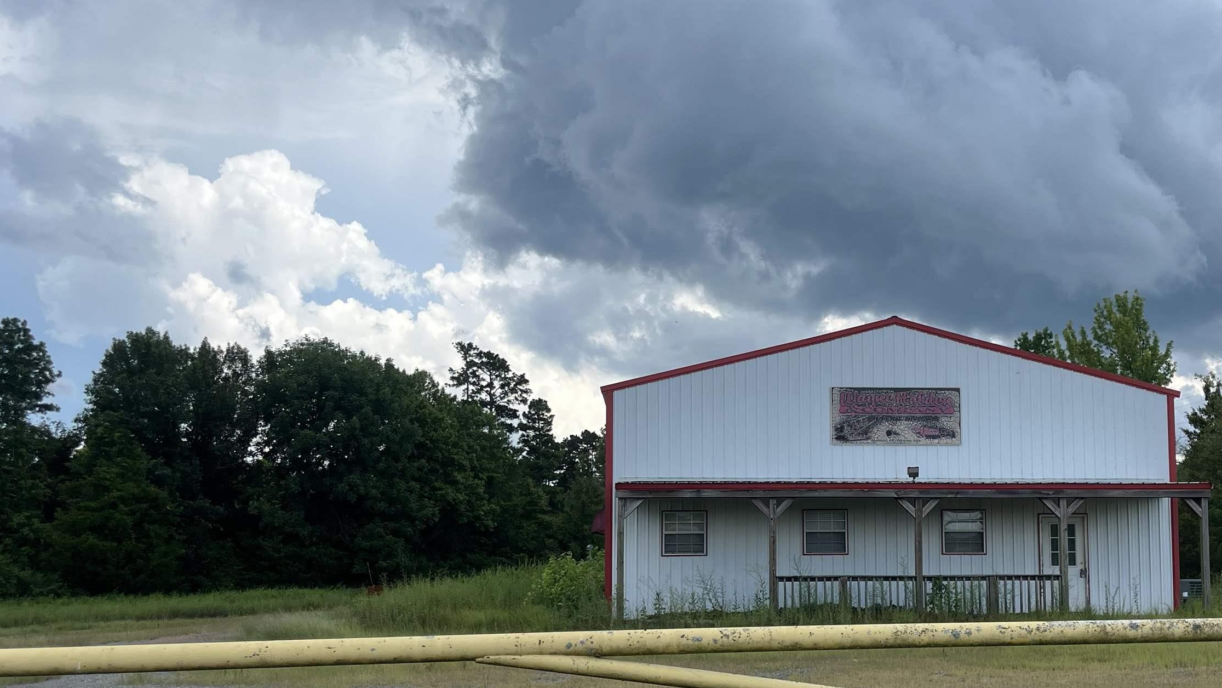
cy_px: 447
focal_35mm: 39
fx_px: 1264
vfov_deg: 30.3
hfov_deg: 50.9
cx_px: 790
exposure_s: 1/2899
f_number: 1.6
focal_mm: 5.1
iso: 50
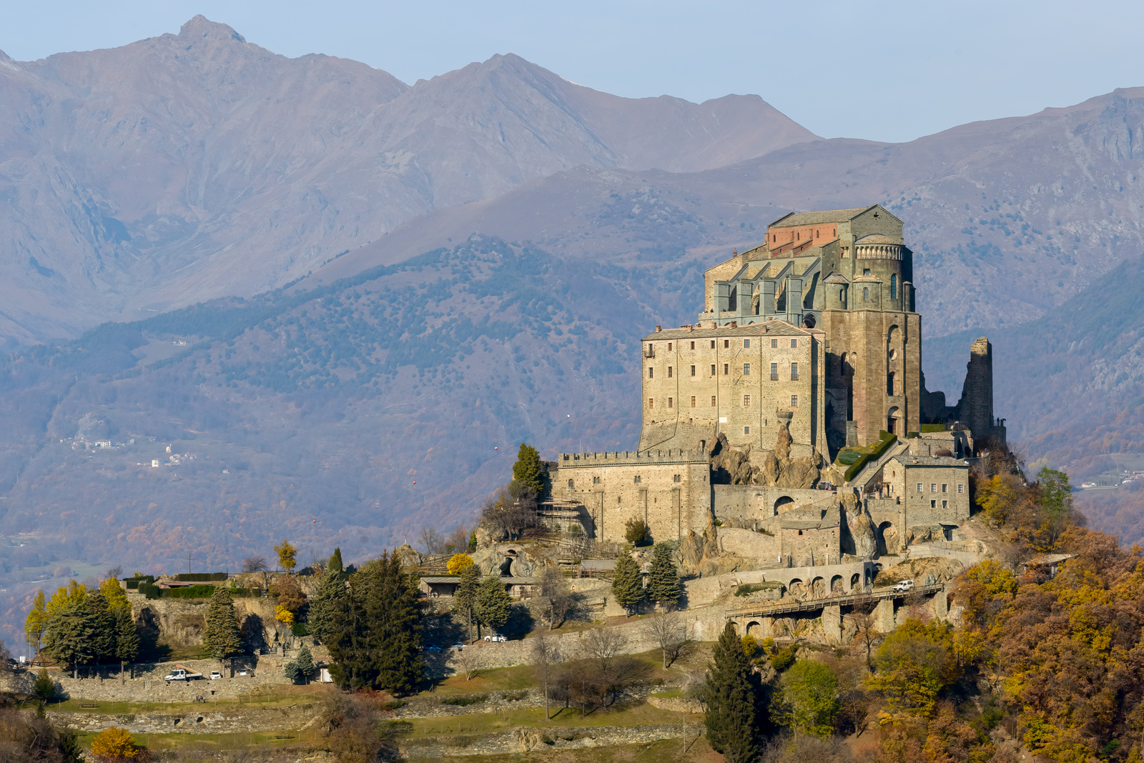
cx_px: 572
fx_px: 4291
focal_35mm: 135
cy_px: 382
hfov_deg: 15.2
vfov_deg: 10.2
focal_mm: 135
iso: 100
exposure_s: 1/100
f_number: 13
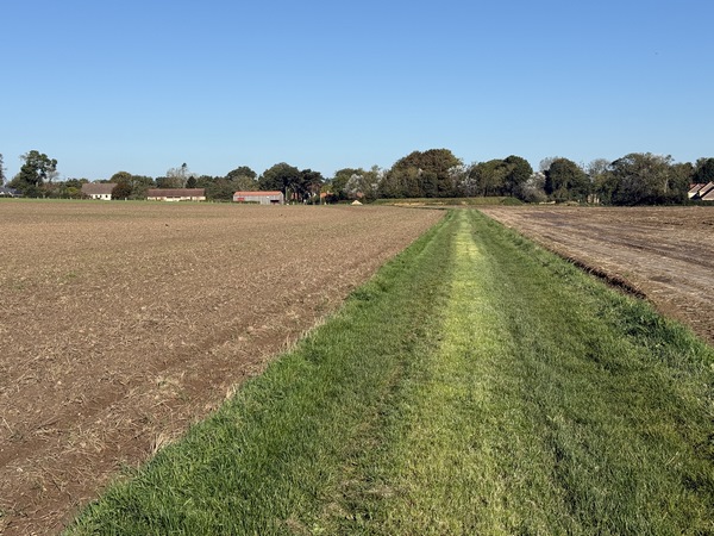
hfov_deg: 39.7
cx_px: 357
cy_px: 268
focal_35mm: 48
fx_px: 990
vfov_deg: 30.3
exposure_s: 1/5587
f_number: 1.78
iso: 64
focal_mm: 6.76
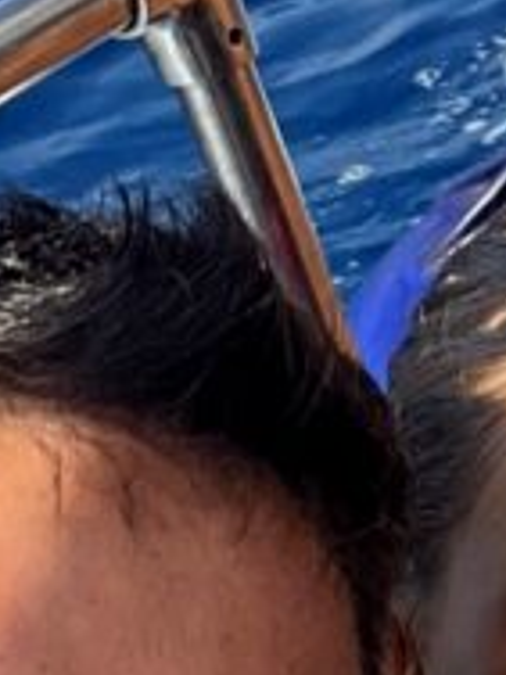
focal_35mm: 163
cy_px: 312
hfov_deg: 8.5
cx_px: 1138
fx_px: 3177
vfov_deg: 12.1
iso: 32
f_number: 2.2
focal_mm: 2.71
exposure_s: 1/347
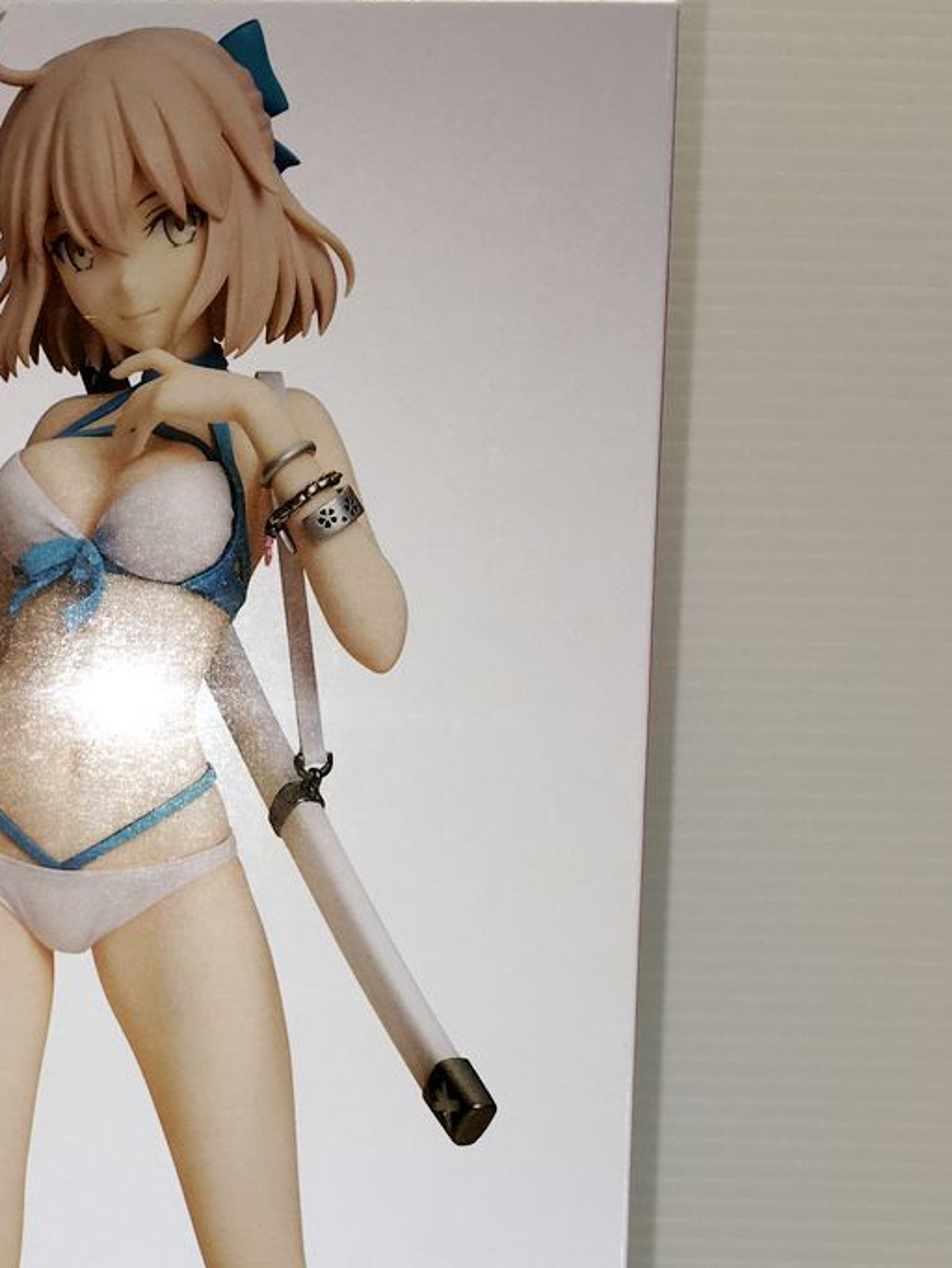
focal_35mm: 51
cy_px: 928
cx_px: 143
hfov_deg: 27.8
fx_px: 1869
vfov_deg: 36.7
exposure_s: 1/137
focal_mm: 4.15
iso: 25
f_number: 2.2
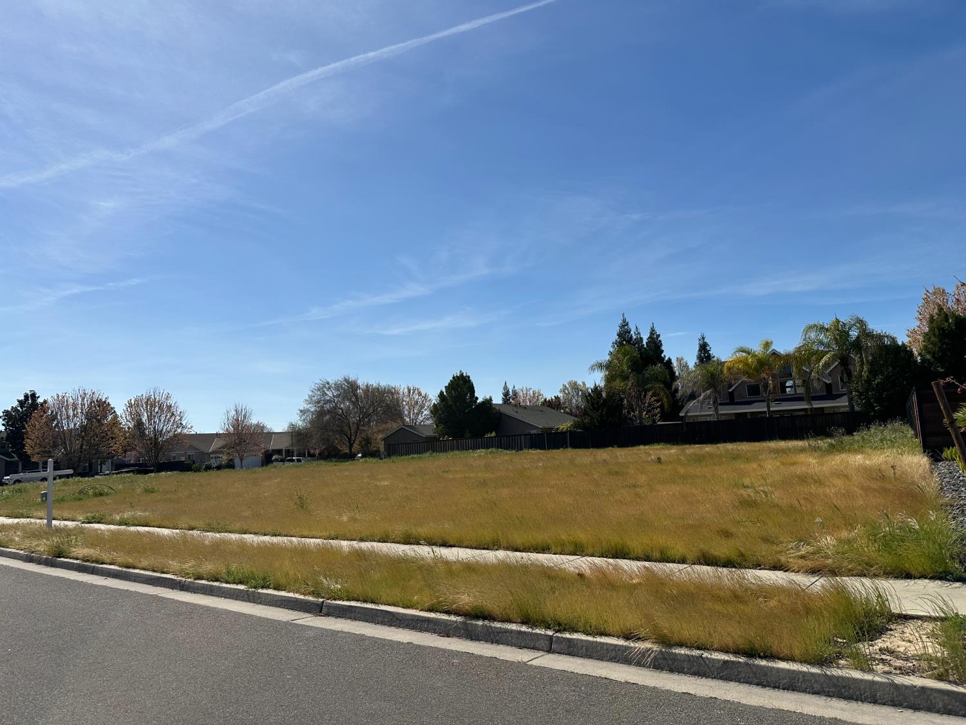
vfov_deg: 56.8
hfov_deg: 71.6
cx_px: 483
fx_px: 670
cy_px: 362
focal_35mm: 24
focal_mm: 6.86
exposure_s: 1/8929
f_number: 1.78
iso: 80
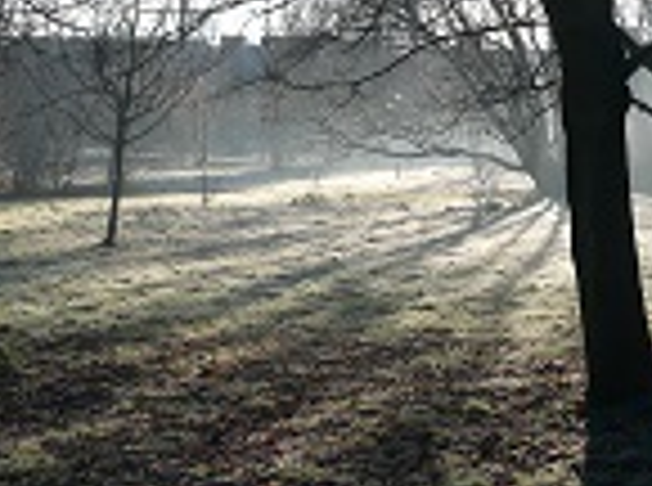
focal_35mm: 83
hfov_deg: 22.9
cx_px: 603
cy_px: 50
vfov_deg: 17.4
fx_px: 1559
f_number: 3.4
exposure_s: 1/400
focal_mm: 4.9
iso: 100
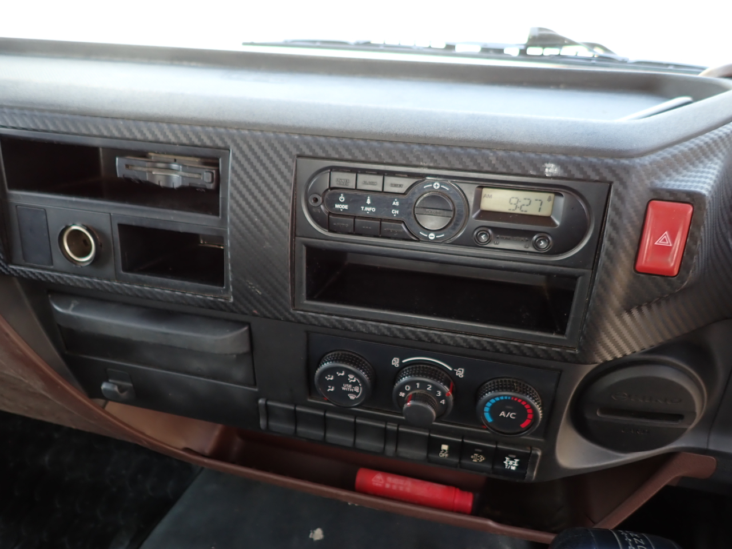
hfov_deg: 69.4
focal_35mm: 25
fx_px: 529
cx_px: 366
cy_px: 274
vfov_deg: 54.9
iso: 100
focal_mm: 4.5
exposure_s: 1/60
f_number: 2
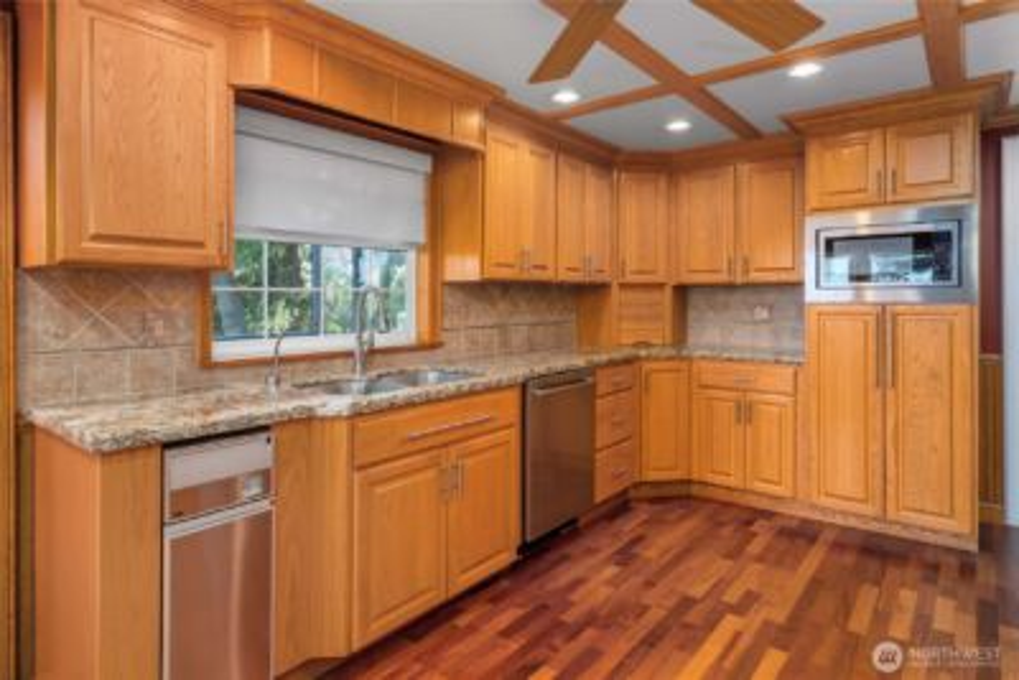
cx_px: 510
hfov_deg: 86.9
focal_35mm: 19
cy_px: 340
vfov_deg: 64.6
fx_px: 538
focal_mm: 19
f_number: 8
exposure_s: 1/3
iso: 1000
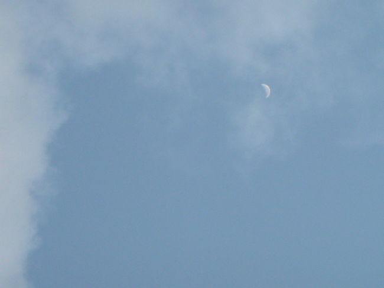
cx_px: 192
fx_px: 1841
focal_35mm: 166
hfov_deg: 11.9
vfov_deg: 8.9
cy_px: 144
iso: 250
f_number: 5.7
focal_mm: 18
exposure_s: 1/125
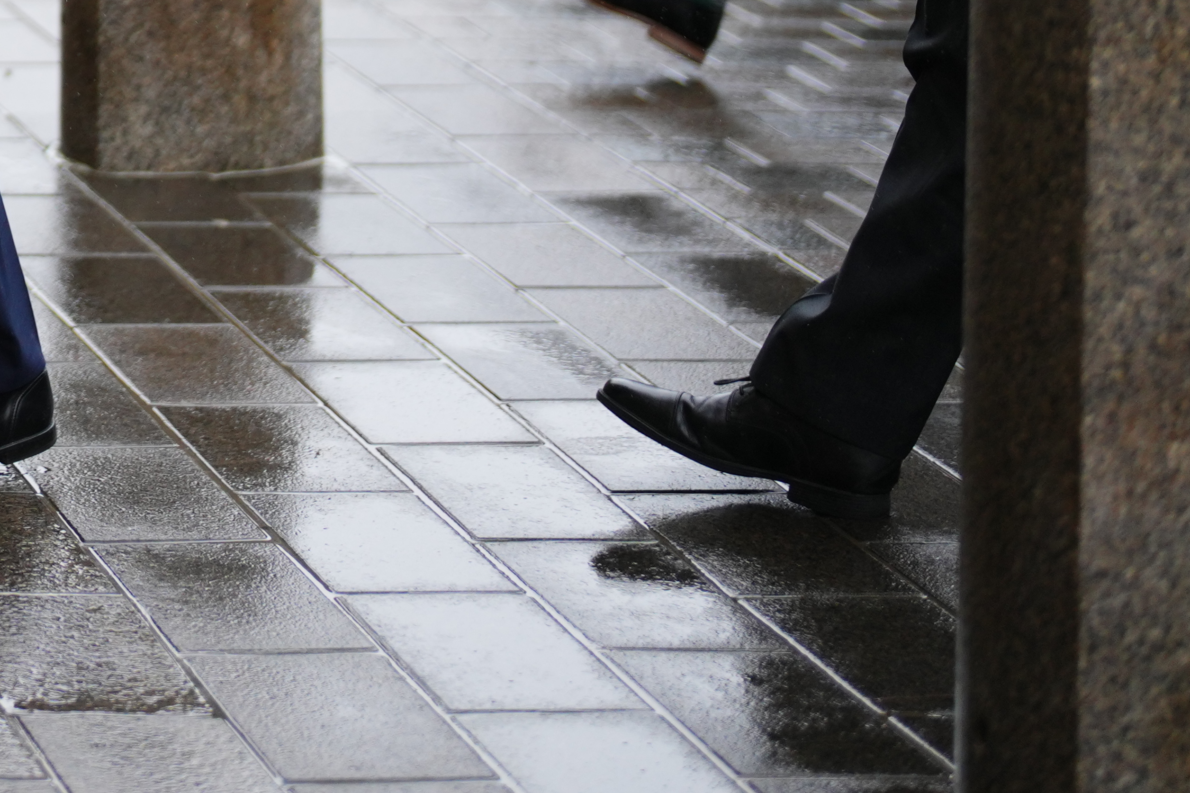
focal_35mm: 172
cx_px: -600
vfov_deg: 7.8
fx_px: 5684
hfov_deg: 11.5
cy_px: -528
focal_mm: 50
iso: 400
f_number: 1.2
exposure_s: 1/1250
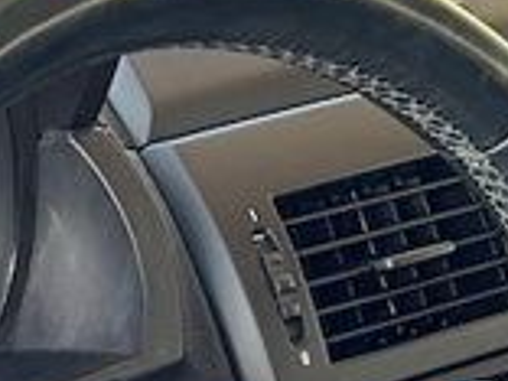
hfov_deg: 11.6
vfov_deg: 8.3
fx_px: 2509
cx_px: 257
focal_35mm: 171
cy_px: 733
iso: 125
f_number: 1.5
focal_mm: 5.7
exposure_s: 1/60
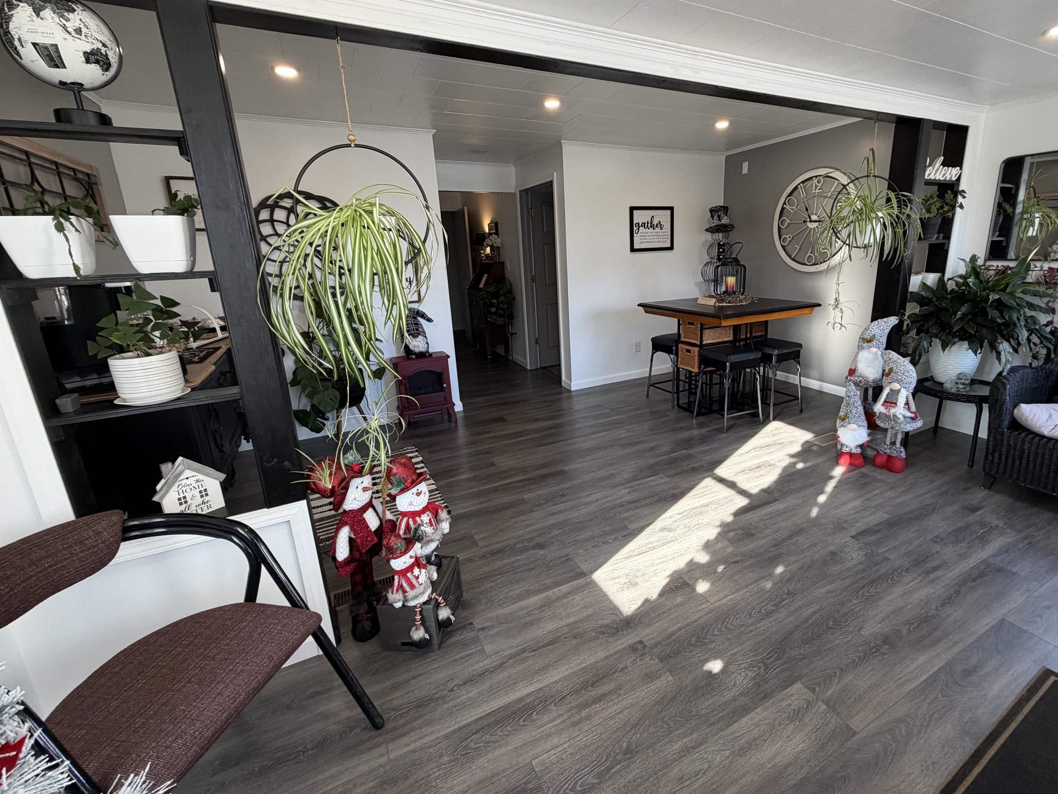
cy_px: 375
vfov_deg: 78.0
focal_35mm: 16
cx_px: 596
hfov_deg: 94.0
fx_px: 489
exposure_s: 1/120
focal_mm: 2.22
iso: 200
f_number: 2.2
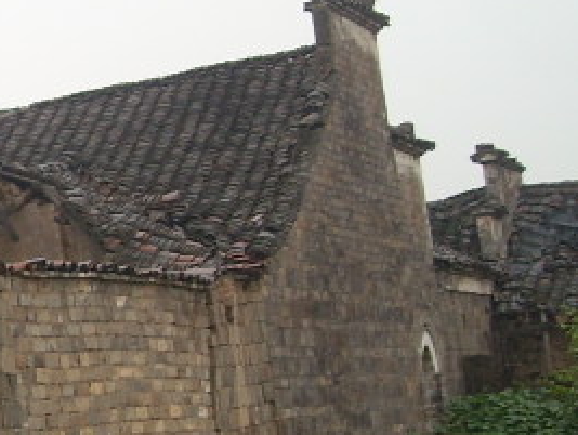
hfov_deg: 13.6
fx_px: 2240
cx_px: -362
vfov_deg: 11.1
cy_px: 268
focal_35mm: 134
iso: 64
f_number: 2.8
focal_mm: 5.7
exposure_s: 1/323
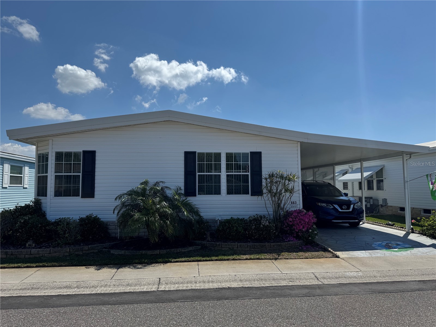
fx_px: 302
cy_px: 164
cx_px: 218
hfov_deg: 71.6
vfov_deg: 56.8
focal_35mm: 24
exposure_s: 1/9009
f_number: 1.78
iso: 80
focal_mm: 6.76
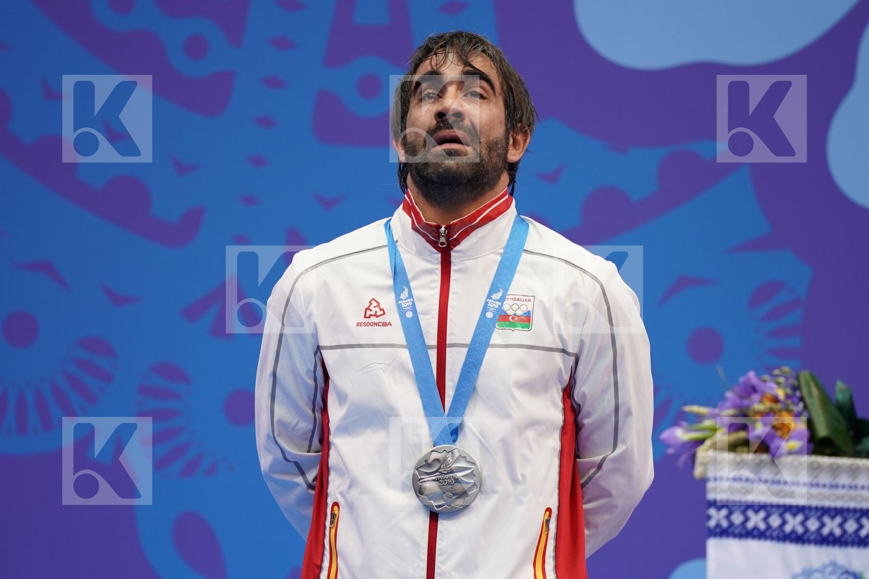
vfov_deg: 2.3
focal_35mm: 600
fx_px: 14482
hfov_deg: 3.4
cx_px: 434
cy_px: 290
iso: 640
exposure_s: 1/500
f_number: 2.8
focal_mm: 400
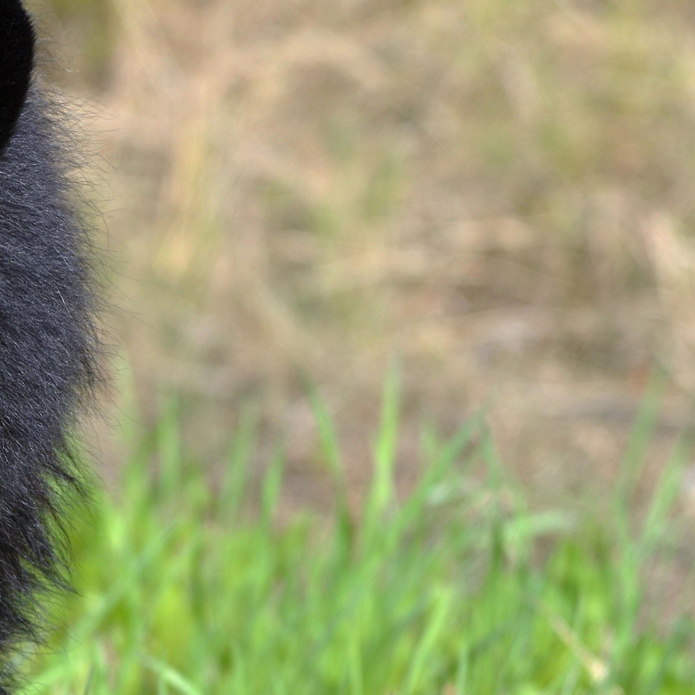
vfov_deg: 3.3
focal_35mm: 532
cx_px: -20
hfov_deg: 3.3
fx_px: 12084
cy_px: 492
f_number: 5.6
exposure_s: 1/500
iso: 320
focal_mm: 210
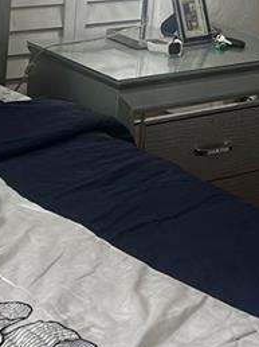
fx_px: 1209
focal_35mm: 121
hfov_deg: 12.1
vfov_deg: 15.7
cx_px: 247
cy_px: -56
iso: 100
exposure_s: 1/121
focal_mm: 5.7
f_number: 1.5
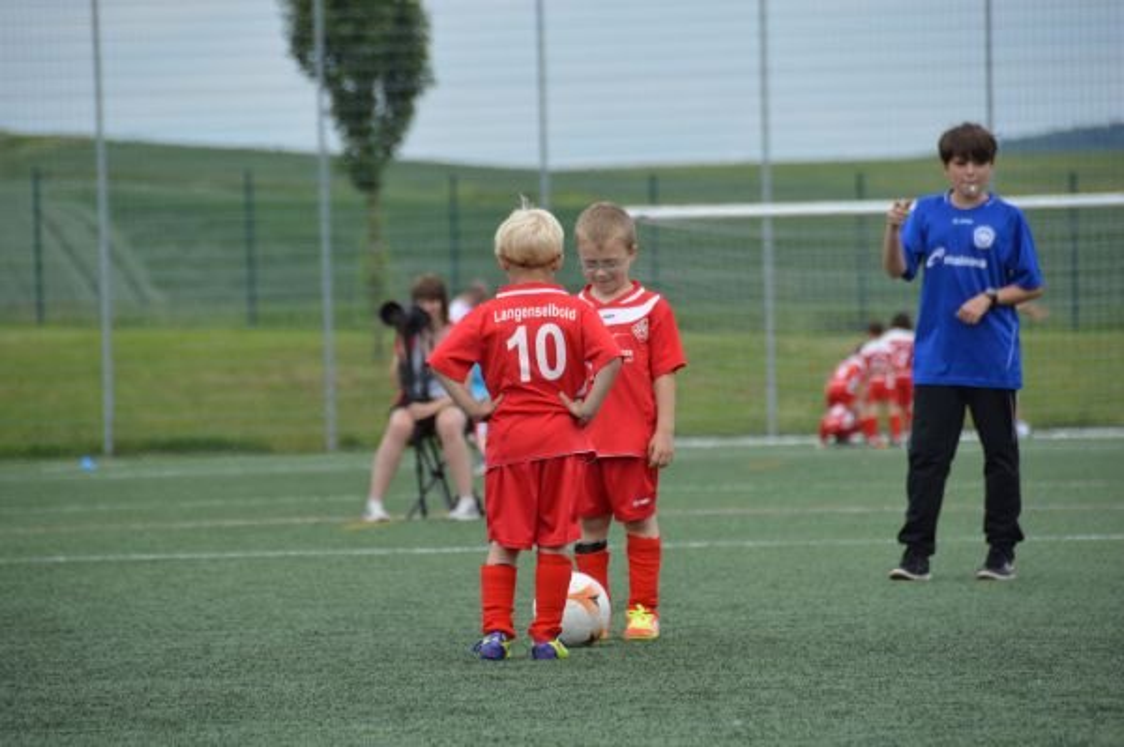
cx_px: 562
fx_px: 9359
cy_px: 374
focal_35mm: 300
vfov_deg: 4.6
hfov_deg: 6.9
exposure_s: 1/1250
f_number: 5.6
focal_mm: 200
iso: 400
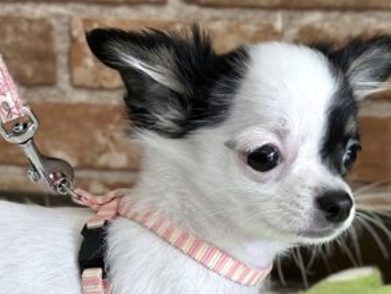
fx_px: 1176
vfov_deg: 14.1
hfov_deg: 18.8
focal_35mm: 104
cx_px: 129
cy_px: 290
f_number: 1.78
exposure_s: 1/419
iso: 80
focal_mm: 6.86
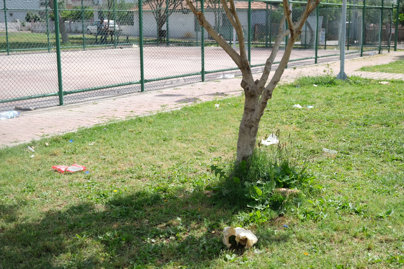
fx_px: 516
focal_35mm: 46
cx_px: 202
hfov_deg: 42.7
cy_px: 134
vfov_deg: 29.2
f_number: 4
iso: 160
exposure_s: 1/640
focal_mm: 30.8
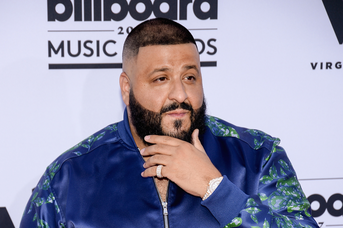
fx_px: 1000
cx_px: 172
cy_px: 114
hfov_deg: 19.5
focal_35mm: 105
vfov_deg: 13.0
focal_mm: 105
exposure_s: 1/250
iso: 125
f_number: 5
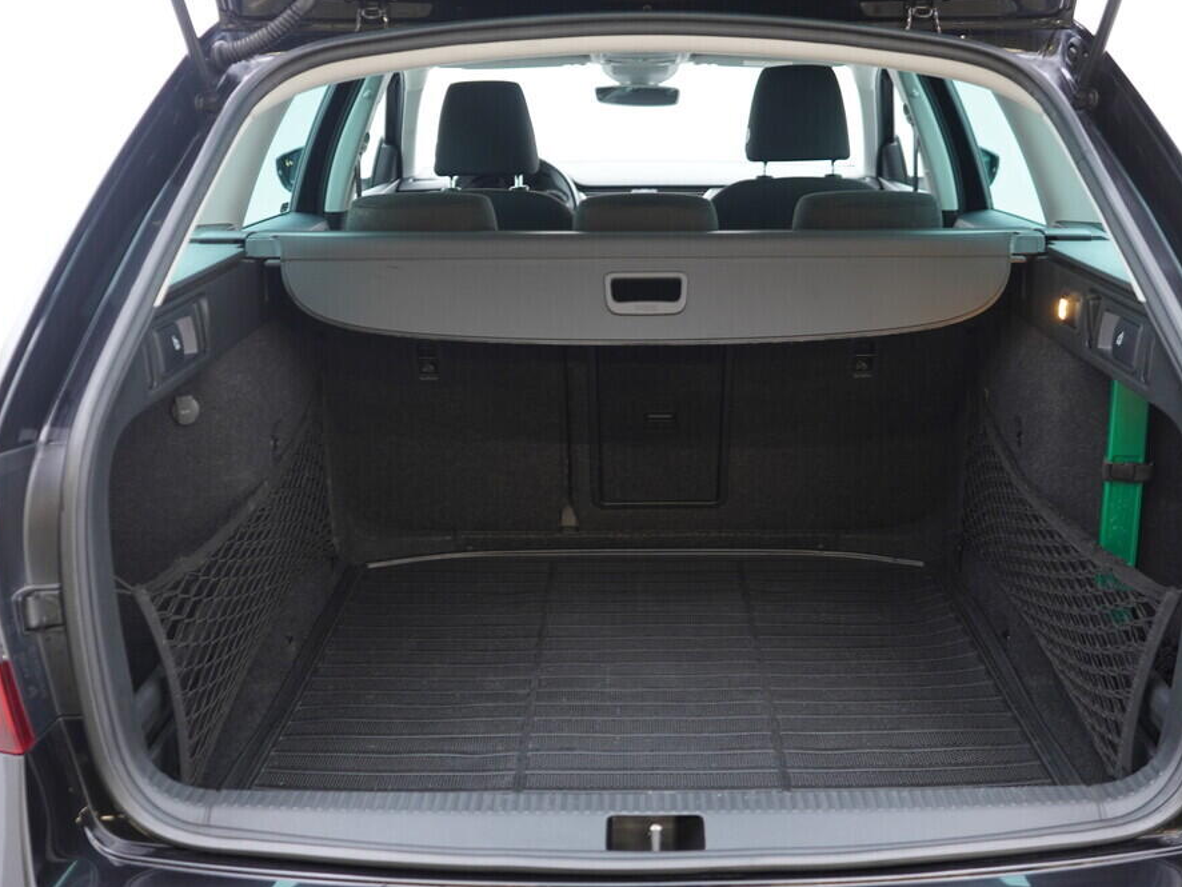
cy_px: 452
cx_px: 643
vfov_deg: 36.0
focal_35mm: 40
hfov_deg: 46.7
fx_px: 1366
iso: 400
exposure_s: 1/40
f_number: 2.8
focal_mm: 24
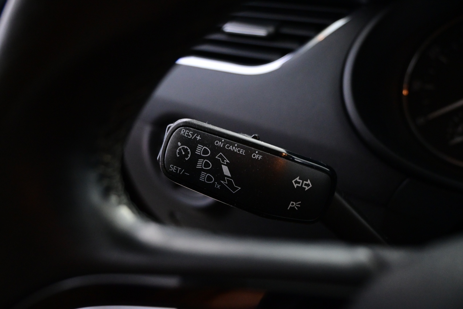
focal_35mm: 32
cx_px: 232
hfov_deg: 59.5
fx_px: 405
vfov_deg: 41.7
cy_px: 154
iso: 3200
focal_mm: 21
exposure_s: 1/30
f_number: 4
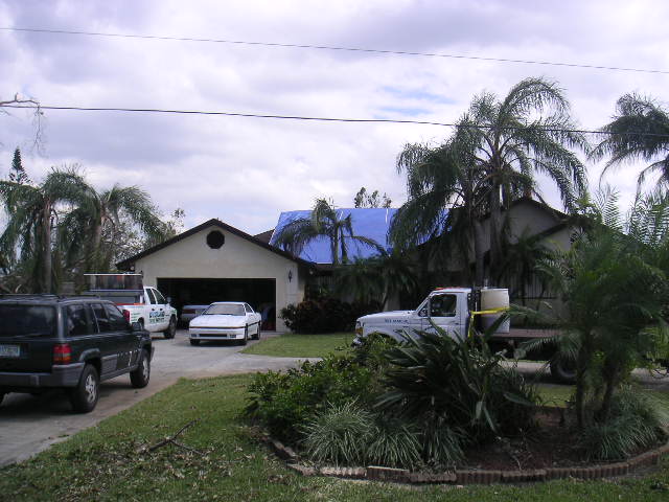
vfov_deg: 37.7
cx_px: 334
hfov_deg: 49.0
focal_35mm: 38
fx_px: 734
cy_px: 251
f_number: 6.7
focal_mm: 6
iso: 50
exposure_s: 1/180
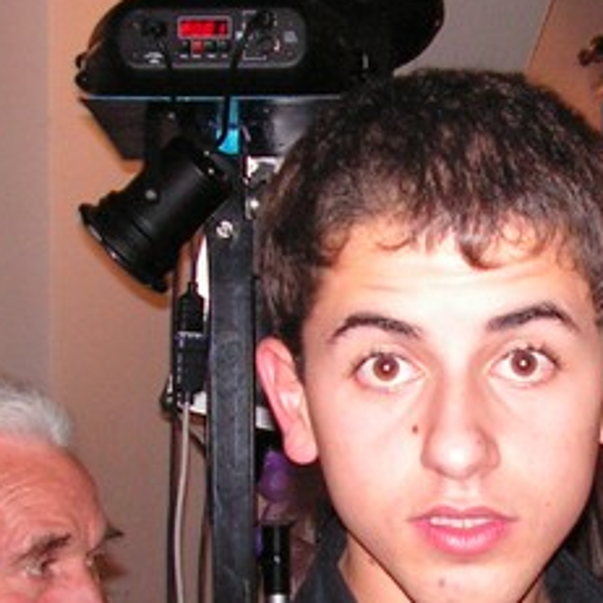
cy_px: 517
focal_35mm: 110
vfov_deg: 15.7
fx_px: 2168
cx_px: 506
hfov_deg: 15.7
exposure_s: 1/40
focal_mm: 6
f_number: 3.2
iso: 200
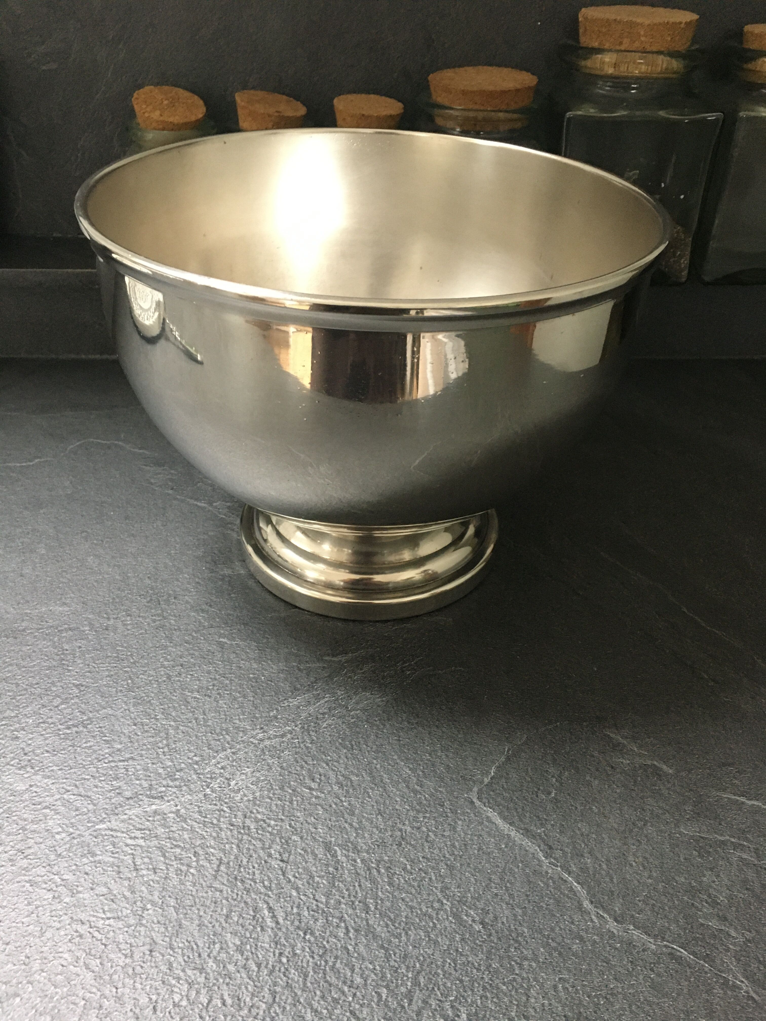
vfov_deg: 61.7
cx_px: 383
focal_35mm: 29
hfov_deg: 48.2
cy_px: 510
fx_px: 856
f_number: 2.2
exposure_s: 1/17
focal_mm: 4.15
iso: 200
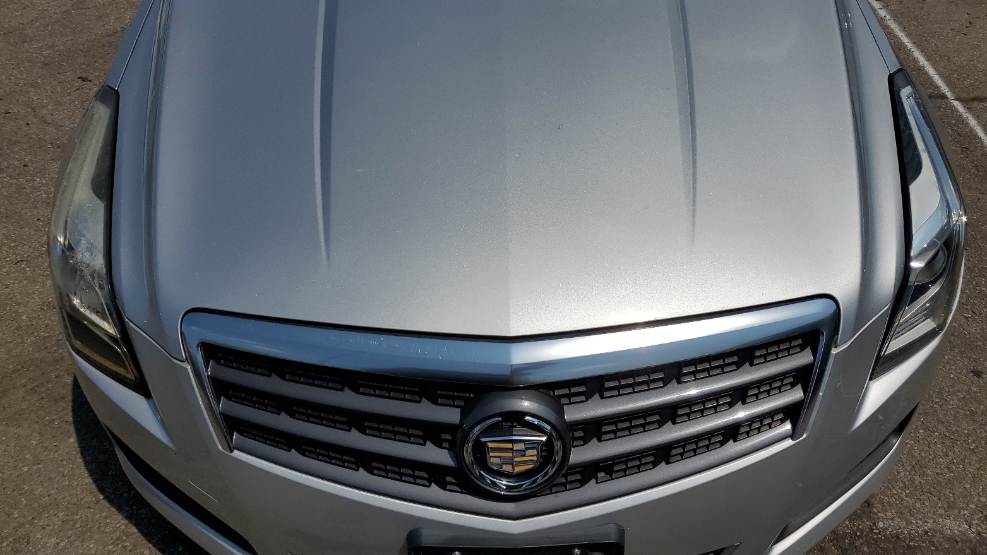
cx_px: 501
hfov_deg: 66.1
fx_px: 759
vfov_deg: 40.2
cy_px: 266
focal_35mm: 29
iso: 50
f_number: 1.5
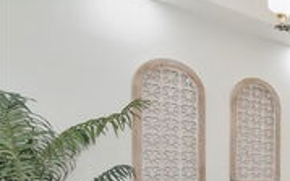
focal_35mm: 41
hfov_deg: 33.4
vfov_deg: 29.4
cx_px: 387
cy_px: 176
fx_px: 324
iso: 640
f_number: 7.1
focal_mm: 10
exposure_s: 1/60
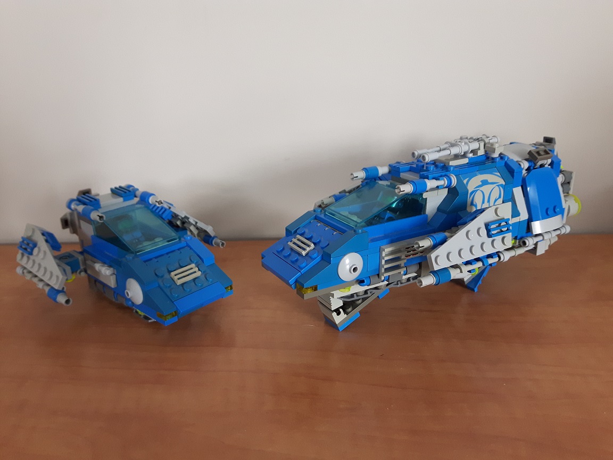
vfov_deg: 45.4
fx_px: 549
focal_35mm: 31
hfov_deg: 58.4
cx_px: 306
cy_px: 230
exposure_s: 1/33
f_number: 1.9
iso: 200
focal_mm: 3.7
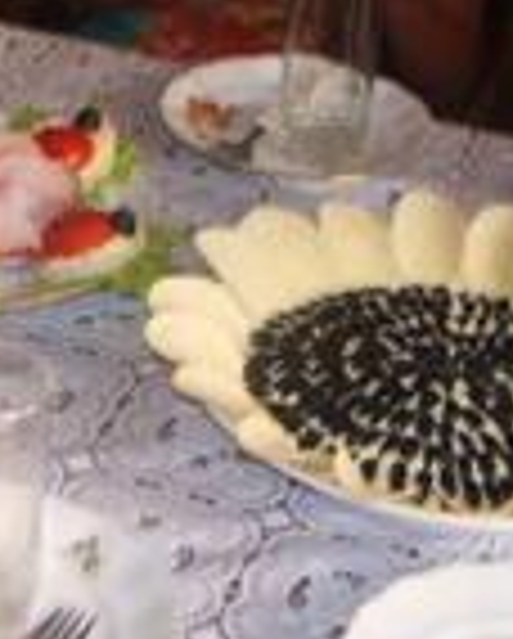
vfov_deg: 17.7
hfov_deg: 13.8
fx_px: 2045
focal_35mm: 108
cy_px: 216
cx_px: -148
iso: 160
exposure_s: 1/40
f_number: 2.6
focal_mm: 5.8
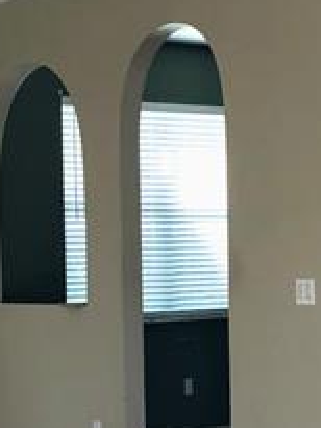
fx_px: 1297
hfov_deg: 14.1
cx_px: 167
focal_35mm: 105
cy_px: 322
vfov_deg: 18.6
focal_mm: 4
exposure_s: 1/120
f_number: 1.8
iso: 32
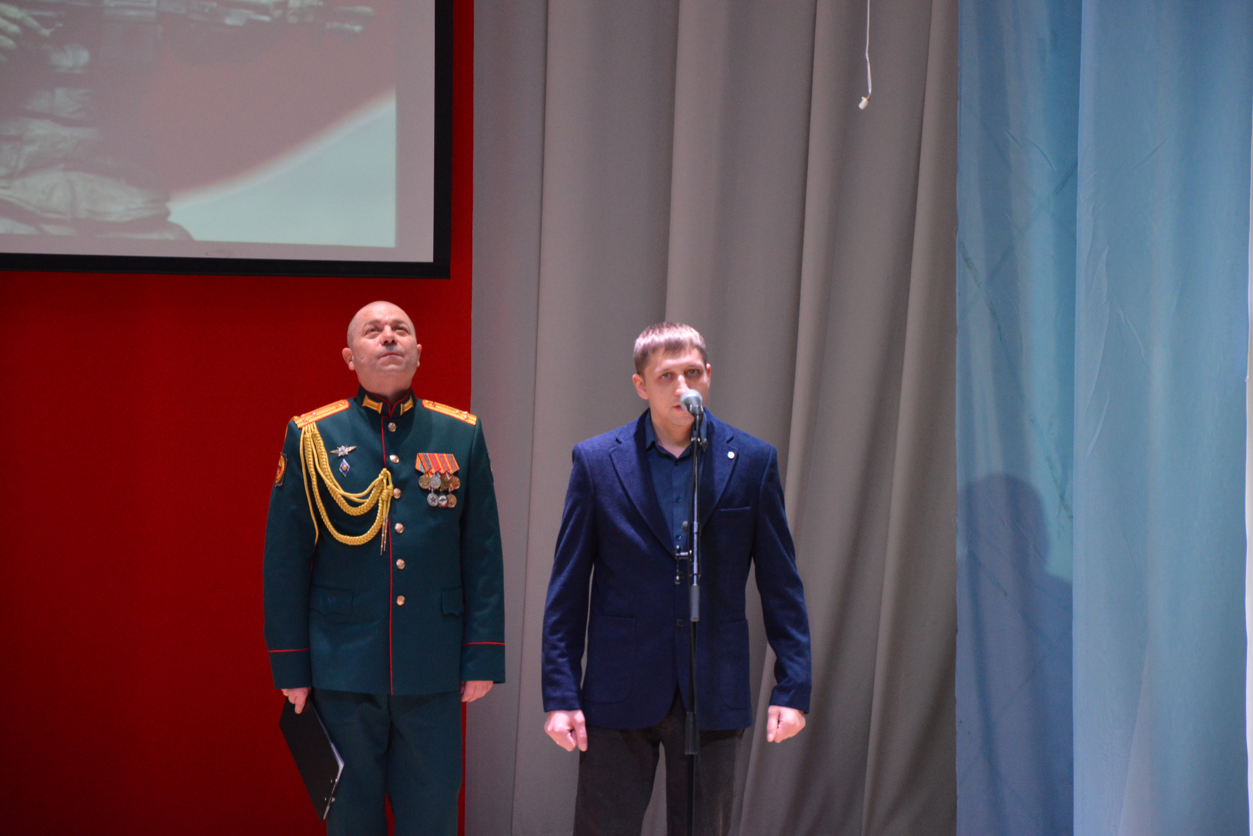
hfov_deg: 13.0
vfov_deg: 8.7
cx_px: 628
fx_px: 5517
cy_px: 419
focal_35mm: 159
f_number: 5.6
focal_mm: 105
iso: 1800
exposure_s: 1/60
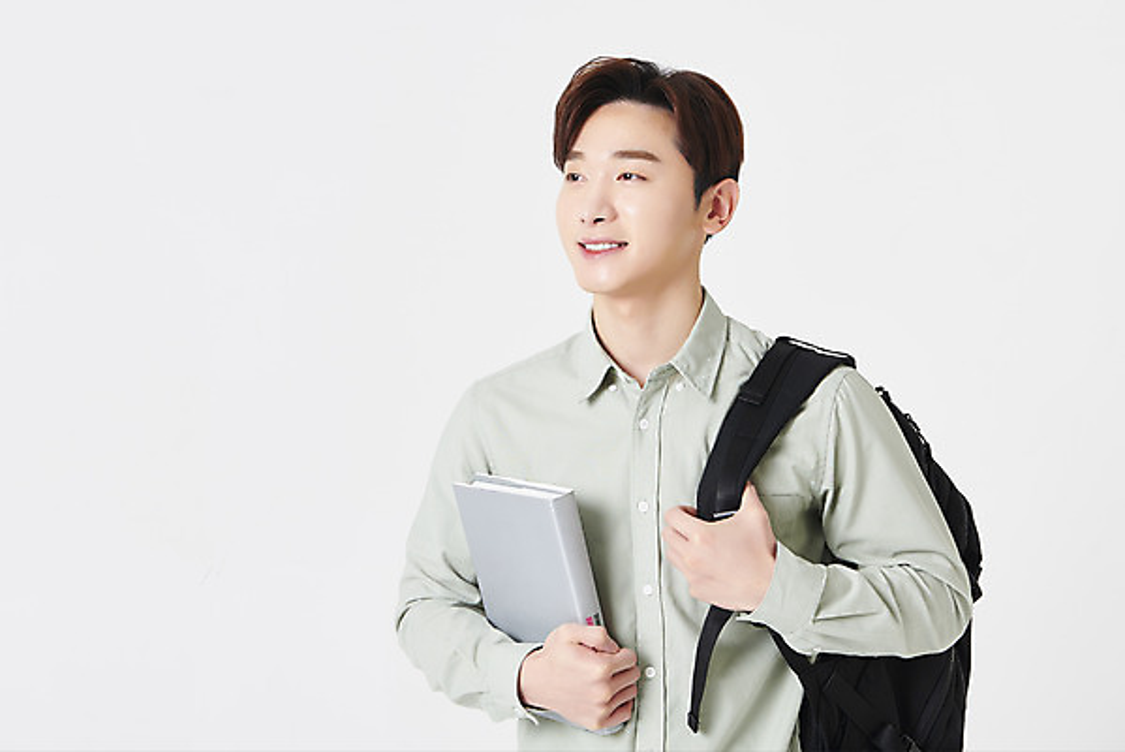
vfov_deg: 19.5
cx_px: 562
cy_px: 376
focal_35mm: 70
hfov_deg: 28.8
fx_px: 2188
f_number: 11
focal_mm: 70
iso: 100
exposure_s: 1/125
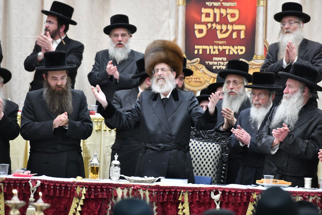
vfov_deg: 6.9
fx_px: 1789
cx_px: 161
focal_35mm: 200
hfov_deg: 10.3
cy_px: 108
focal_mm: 200
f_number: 5.6
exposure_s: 1/125
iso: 1250
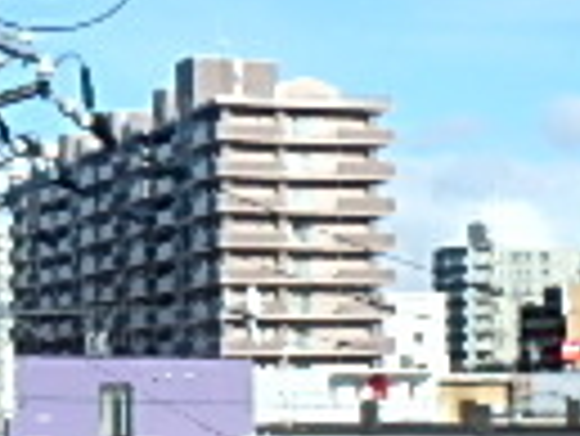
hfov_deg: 18.4
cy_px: 467
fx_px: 1744
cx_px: 0
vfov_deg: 14.0
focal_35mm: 104
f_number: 6
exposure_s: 1/400
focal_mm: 3.7
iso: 125
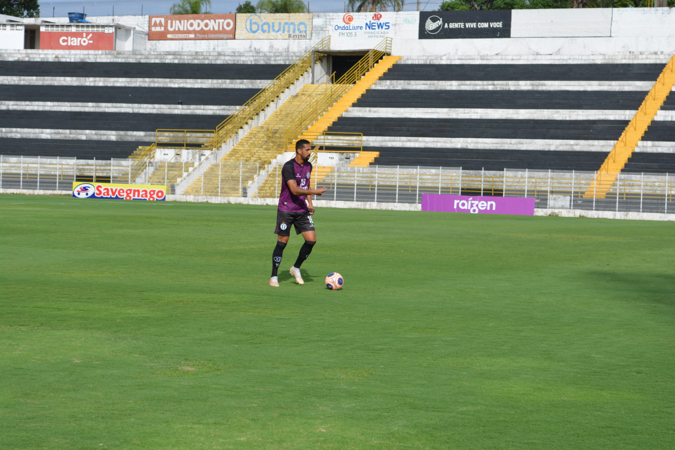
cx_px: 338
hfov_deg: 24.6
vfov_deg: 16.6
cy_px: 225
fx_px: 1547
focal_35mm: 82
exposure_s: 1/250
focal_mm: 55
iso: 125
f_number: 8
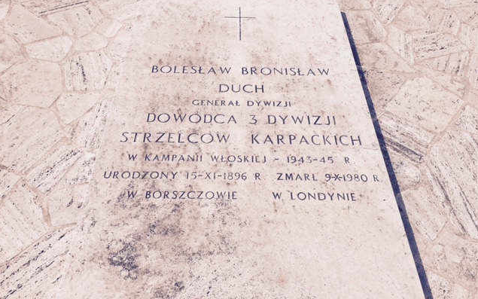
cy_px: 136
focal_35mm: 31
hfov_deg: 61.2
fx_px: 404
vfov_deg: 40.6
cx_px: 240
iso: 32
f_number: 2.2
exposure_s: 1/5650
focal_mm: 4.15
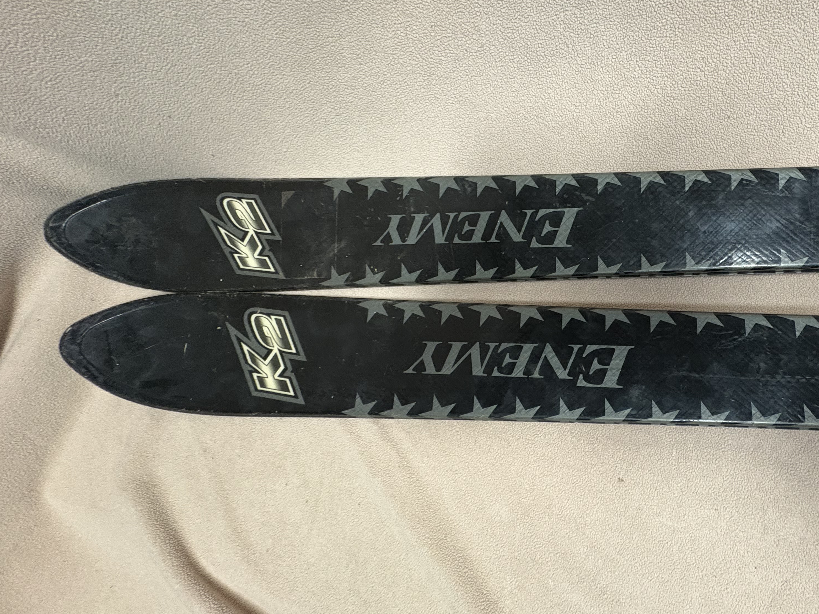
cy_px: 295
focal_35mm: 19
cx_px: 526
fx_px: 450
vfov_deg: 68.7
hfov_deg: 82.6
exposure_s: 1/60
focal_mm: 2.22
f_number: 2.2
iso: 500
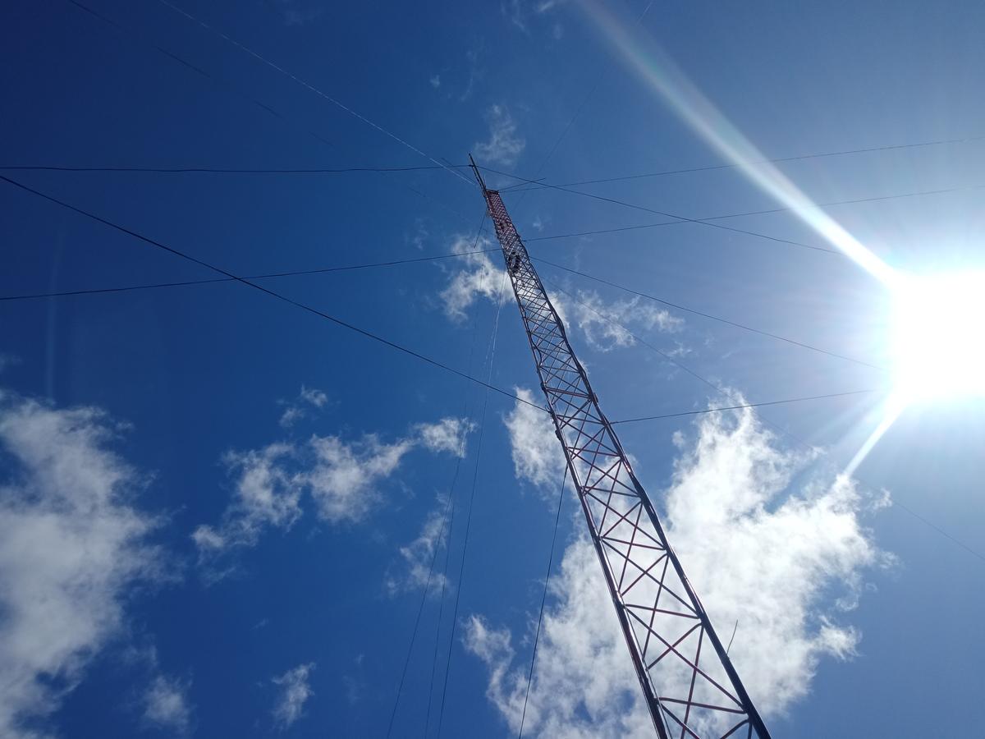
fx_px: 768
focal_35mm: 27
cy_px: 370
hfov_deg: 65.3
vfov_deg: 51.4
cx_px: 492
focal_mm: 3.79
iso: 117
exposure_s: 1/3953
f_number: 2.2
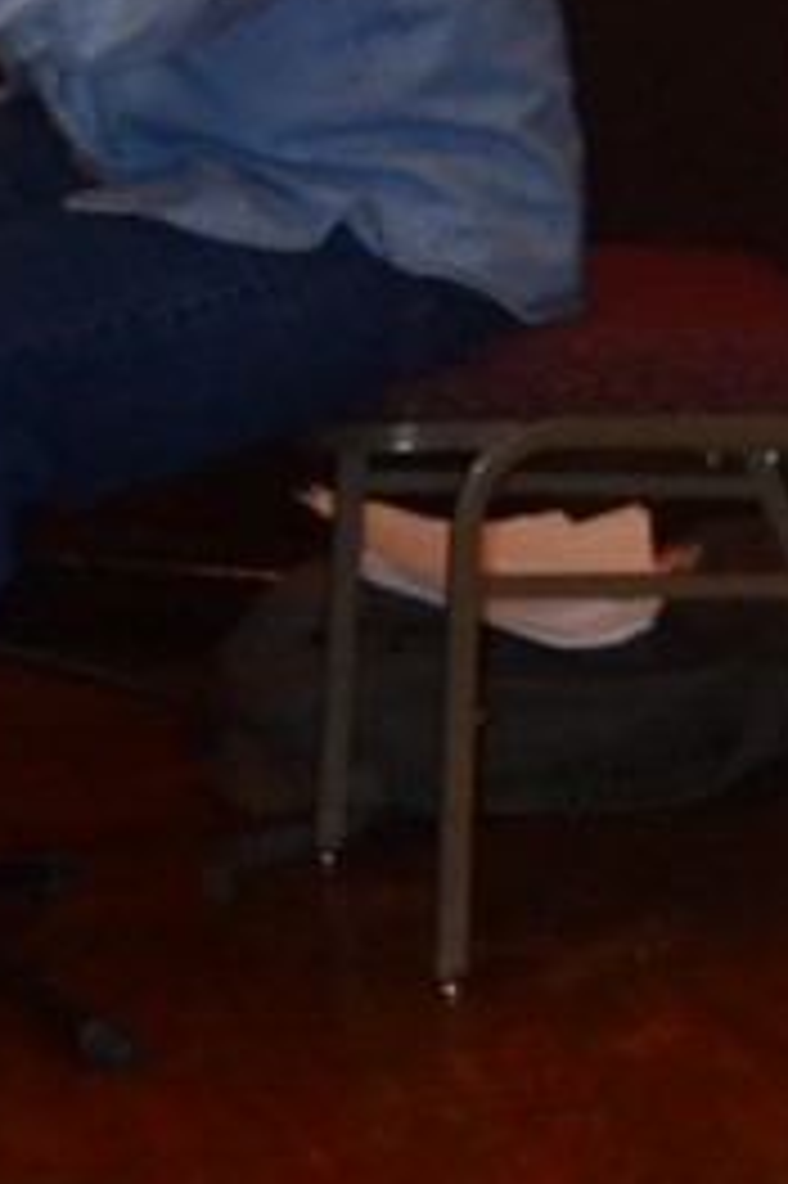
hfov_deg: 5.2
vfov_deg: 7.8
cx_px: 1247
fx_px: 8646
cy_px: 401
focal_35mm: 263
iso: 3200
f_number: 7.1
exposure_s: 1/60
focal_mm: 40
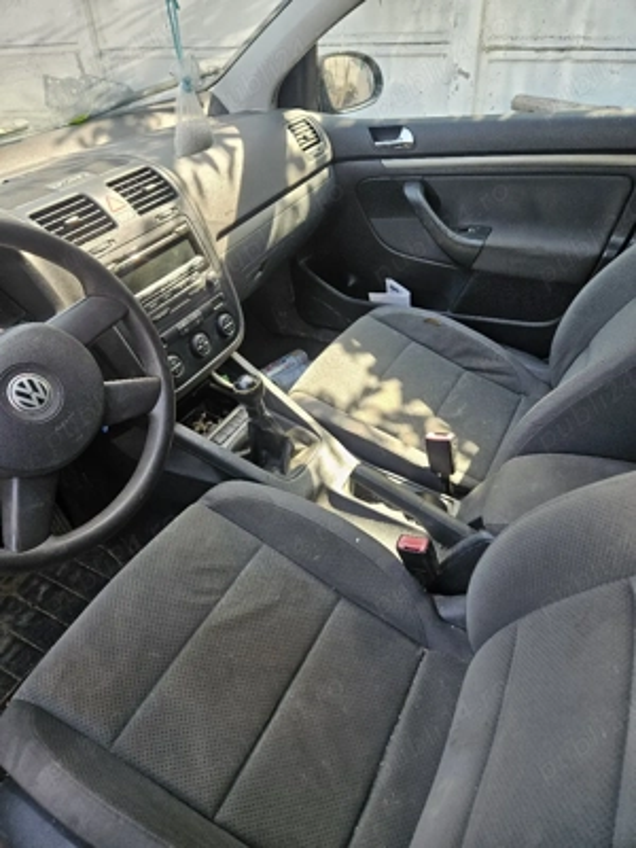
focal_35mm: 23
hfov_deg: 58.9
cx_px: 318
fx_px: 563
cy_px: 424
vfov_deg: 73.9
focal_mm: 5.4
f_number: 1.8
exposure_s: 1/182
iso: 50
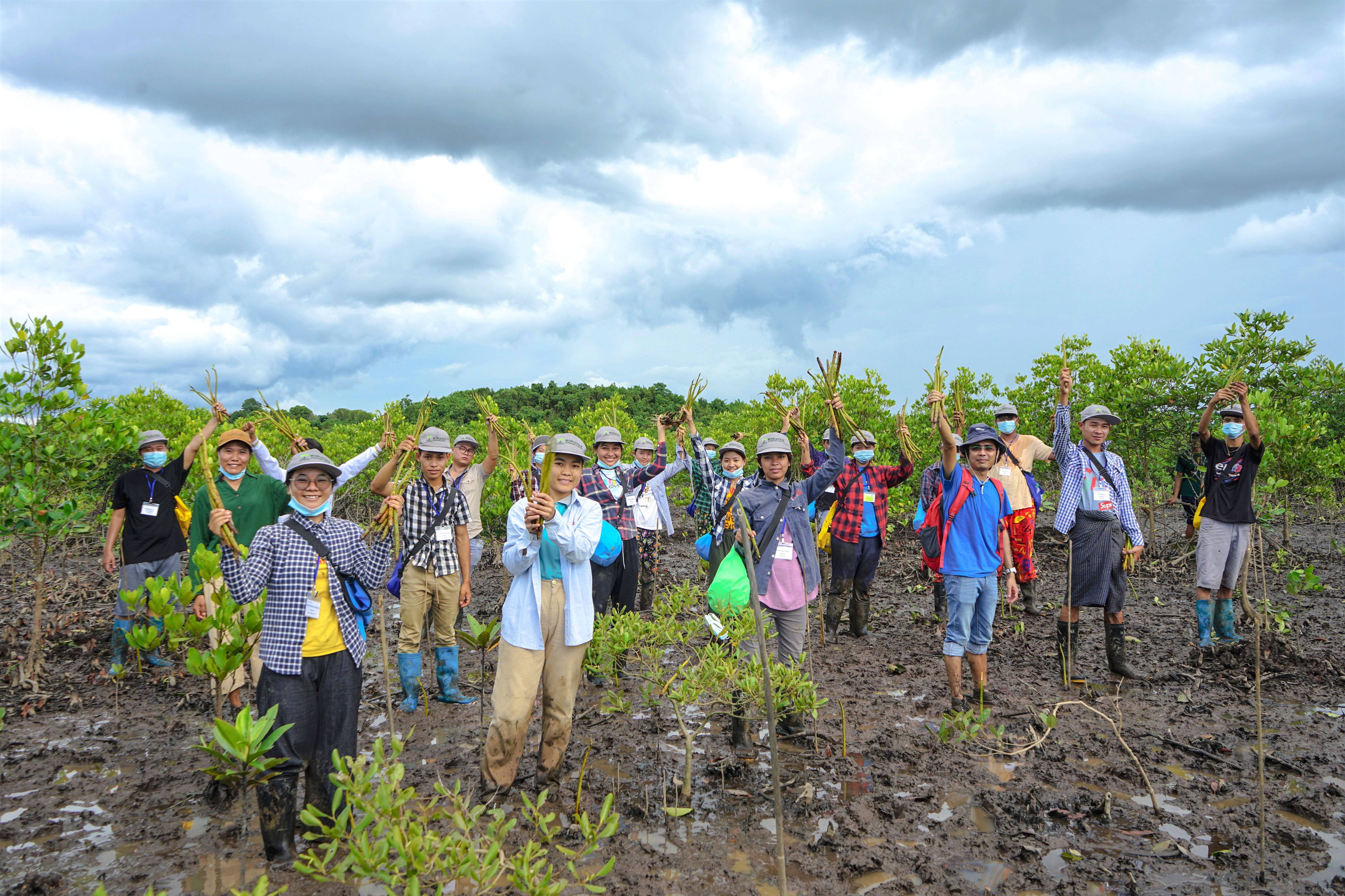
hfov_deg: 65.5
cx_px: 672
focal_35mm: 28
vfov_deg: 46.4
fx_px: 1046
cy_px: 448
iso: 100
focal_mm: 28
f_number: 9
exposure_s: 1/100
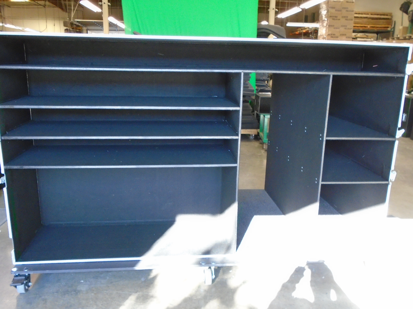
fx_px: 370
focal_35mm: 31
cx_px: 206
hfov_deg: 58.4
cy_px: 154
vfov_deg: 45.4
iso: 500
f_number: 3.5
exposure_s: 1/30
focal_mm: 5.5
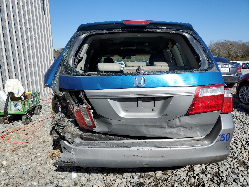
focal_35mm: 26
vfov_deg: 53.1
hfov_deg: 67.3
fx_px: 187
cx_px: 124
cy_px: 94
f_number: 1.5
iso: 50
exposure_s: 1/5000
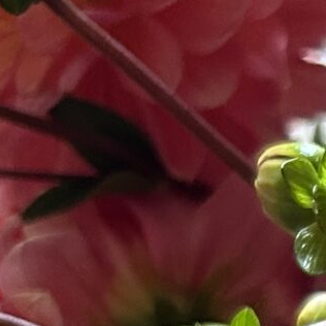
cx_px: 904
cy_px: 471
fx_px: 1982
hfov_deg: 8.3
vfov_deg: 9.2
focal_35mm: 186
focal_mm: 5.7
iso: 250
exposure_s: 1/60
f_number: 1.5
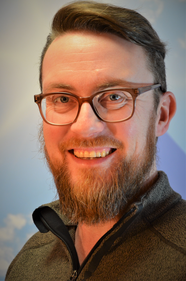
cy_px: 140
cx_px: 93
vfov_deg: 14.9
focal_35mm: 138
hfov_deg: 9.9
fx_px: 1074
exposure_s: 1/30
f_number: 5.6
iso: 1100
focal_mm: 92
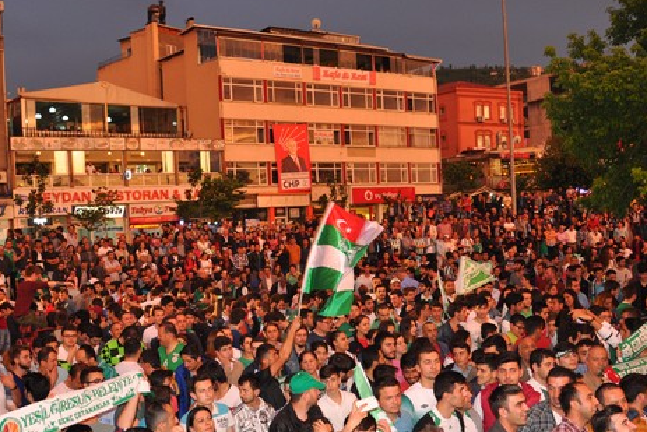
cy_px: 257
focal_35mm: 39
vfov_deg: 34.1
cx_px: 316
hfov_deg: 49.5
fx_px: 701
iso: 500
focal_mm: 18
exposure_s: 1/60
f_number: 3.5
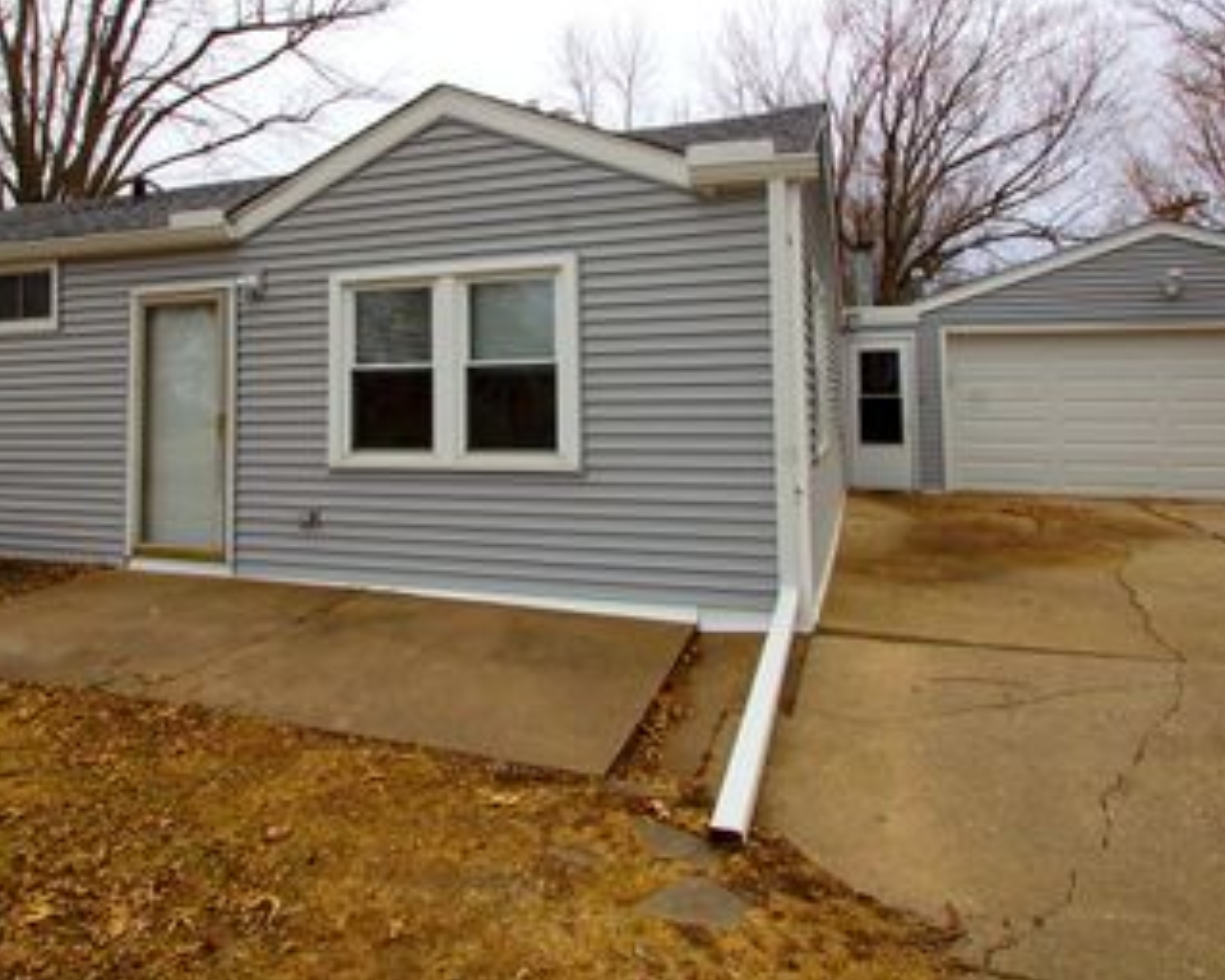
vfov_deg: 62.2
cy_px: 362
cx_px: 551
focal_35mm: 22
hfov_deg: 74.8
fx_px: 798
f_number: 11
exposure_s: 1/80
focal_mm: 10
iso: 100
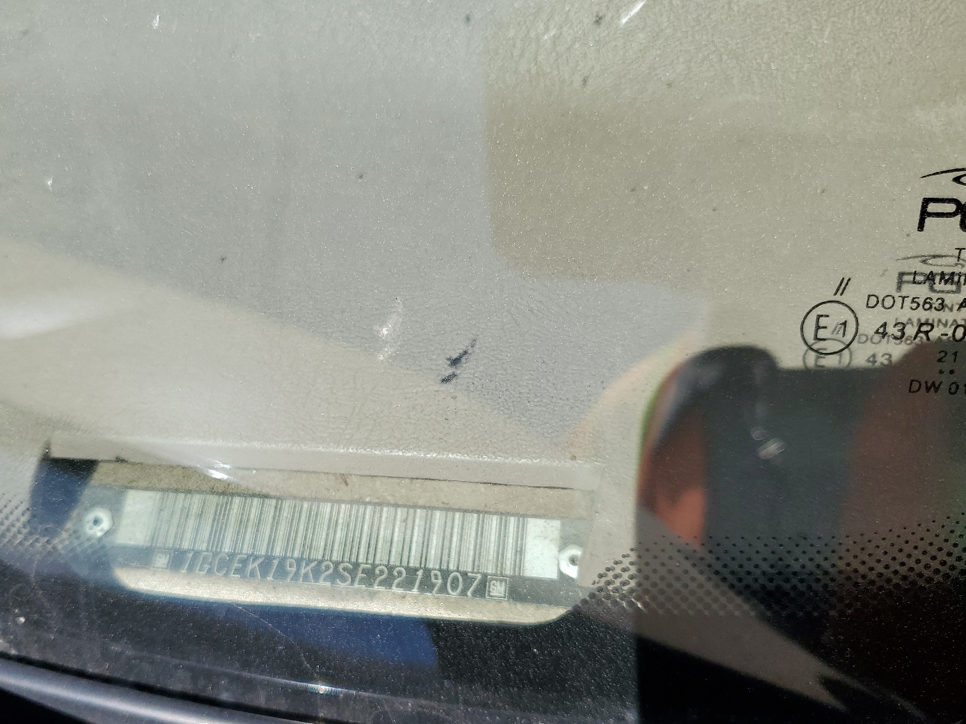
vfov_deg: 46.7
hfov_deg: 59.8
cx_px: 422
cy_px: 410
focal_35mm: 30
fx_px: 837
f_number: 1.5
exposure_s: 1/2500
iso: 50
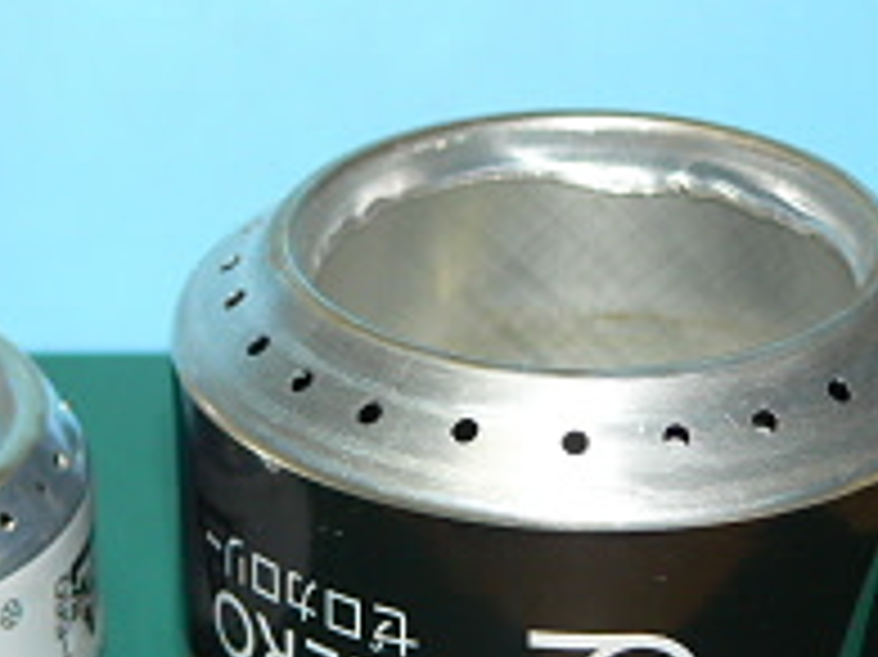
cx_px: 198
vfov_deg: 9.0
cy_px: 513
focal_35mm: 164
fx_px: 4157
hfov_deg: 12.0
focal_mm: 13.4
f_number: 3.2
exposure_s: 1/30
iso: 100
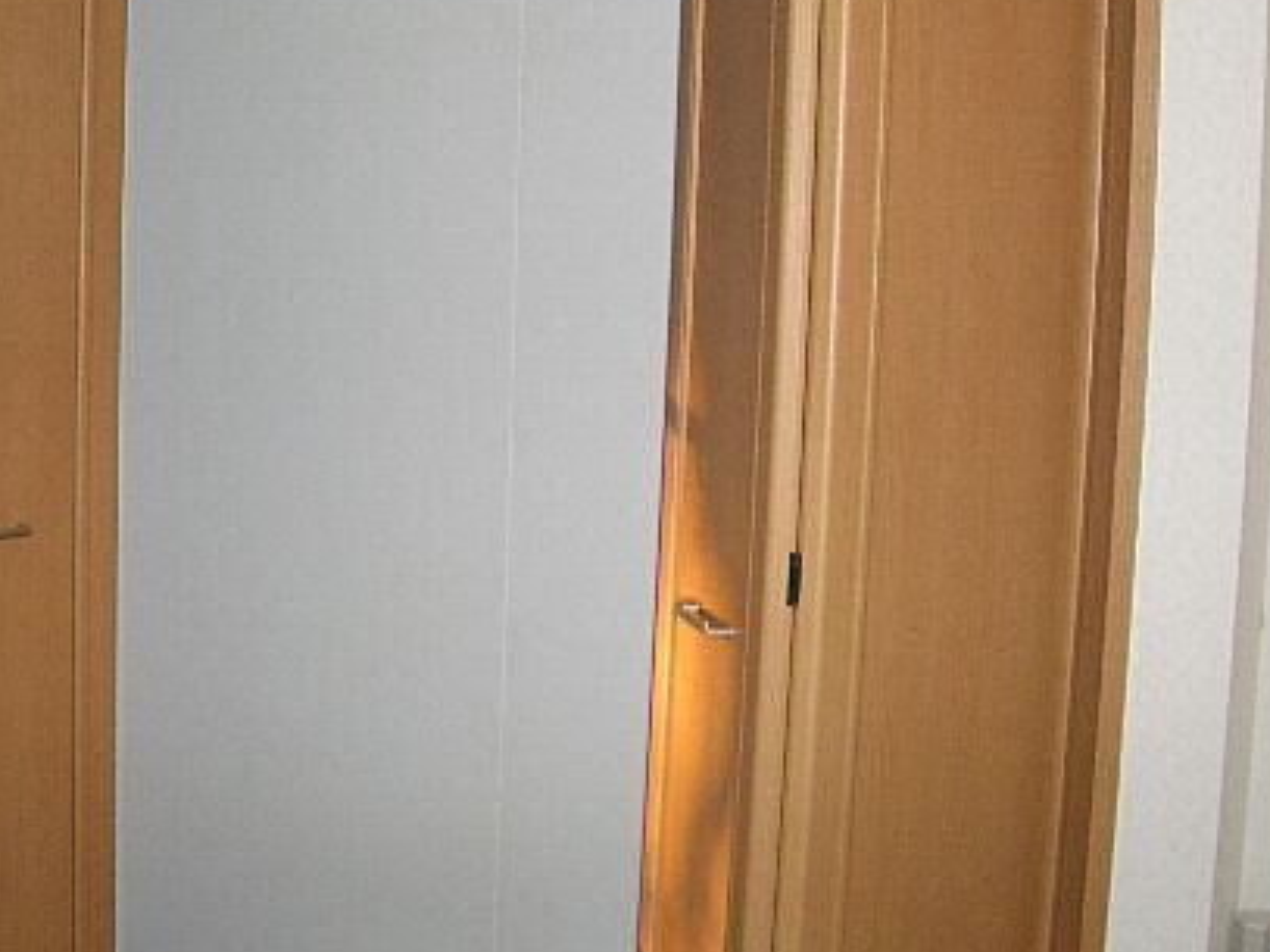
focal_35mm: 55
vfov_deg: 26.5
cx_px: 418
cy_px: 353
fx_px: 2017
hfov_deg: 34.6
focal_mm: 5.8
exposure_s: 1/60
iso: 100
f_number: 2.6
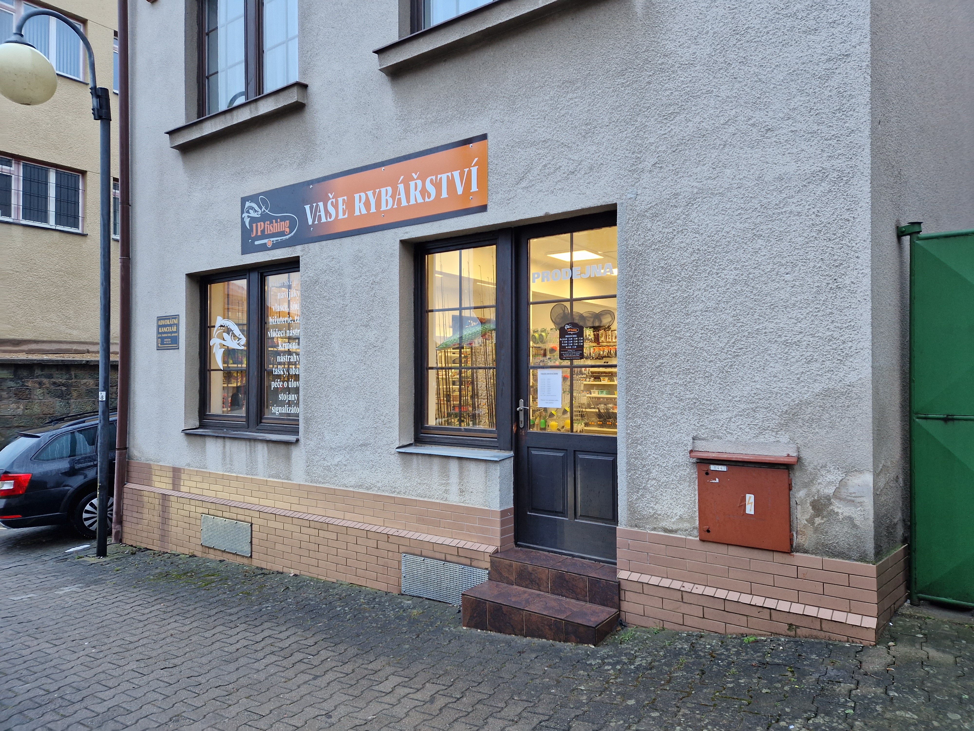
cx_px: 487
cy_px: 366
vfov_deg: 58.9
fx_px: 647
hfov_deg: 73.9
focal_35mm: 23
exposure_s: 1/100
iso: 160
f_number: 1.8
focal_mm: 5.4
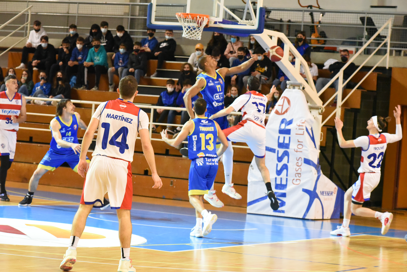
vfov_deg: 11.0
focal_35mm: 125
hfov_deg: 16.4
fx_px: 1414
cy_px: 136
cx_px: 204
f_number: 6.3
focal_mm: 125
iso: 12800
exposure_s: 1/800
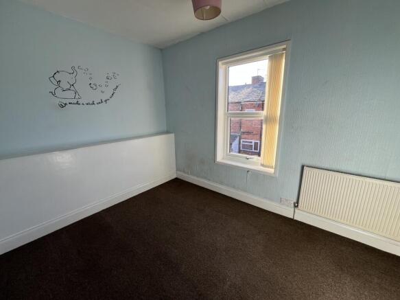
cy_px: 150
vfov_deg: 89.9
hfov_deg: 106.2
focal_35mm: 13
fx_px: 150
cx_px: 200
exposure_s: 1/147
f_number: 1.8
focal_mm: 1.57
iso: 32
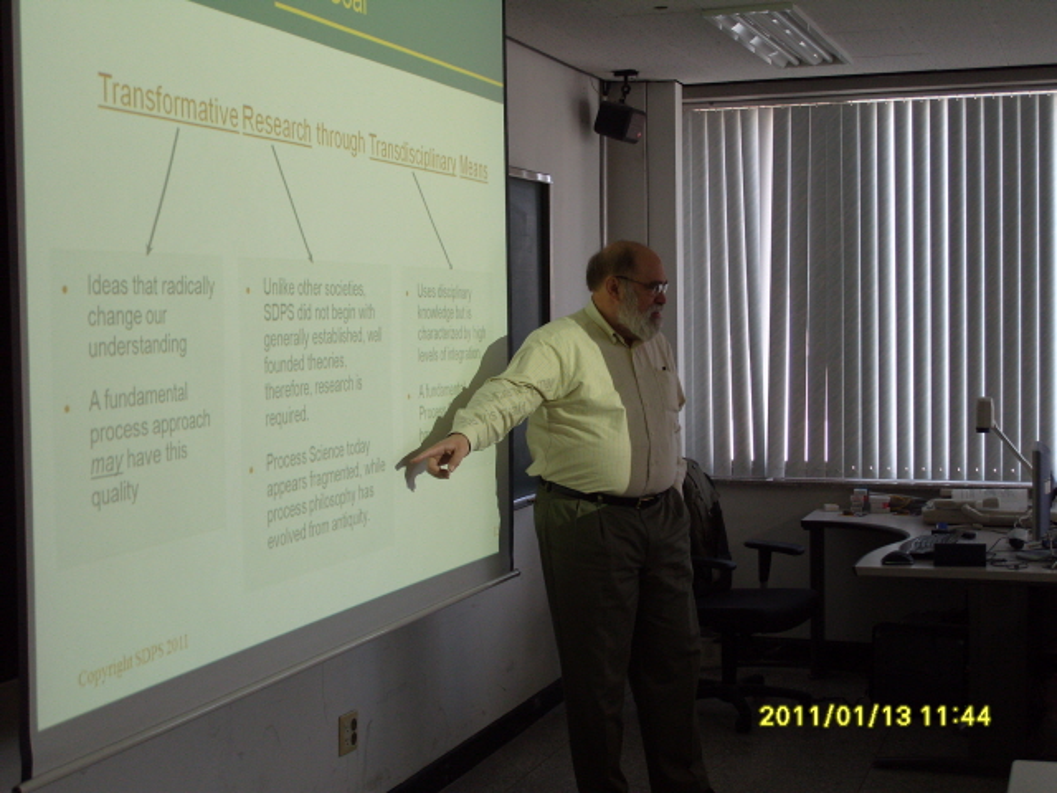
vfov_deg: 29.1
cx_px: 528
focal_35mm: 50
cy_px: 396
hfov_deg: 38.2
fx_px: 1527
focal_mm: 11.1
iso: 100
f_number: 3.1
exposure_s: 1/90
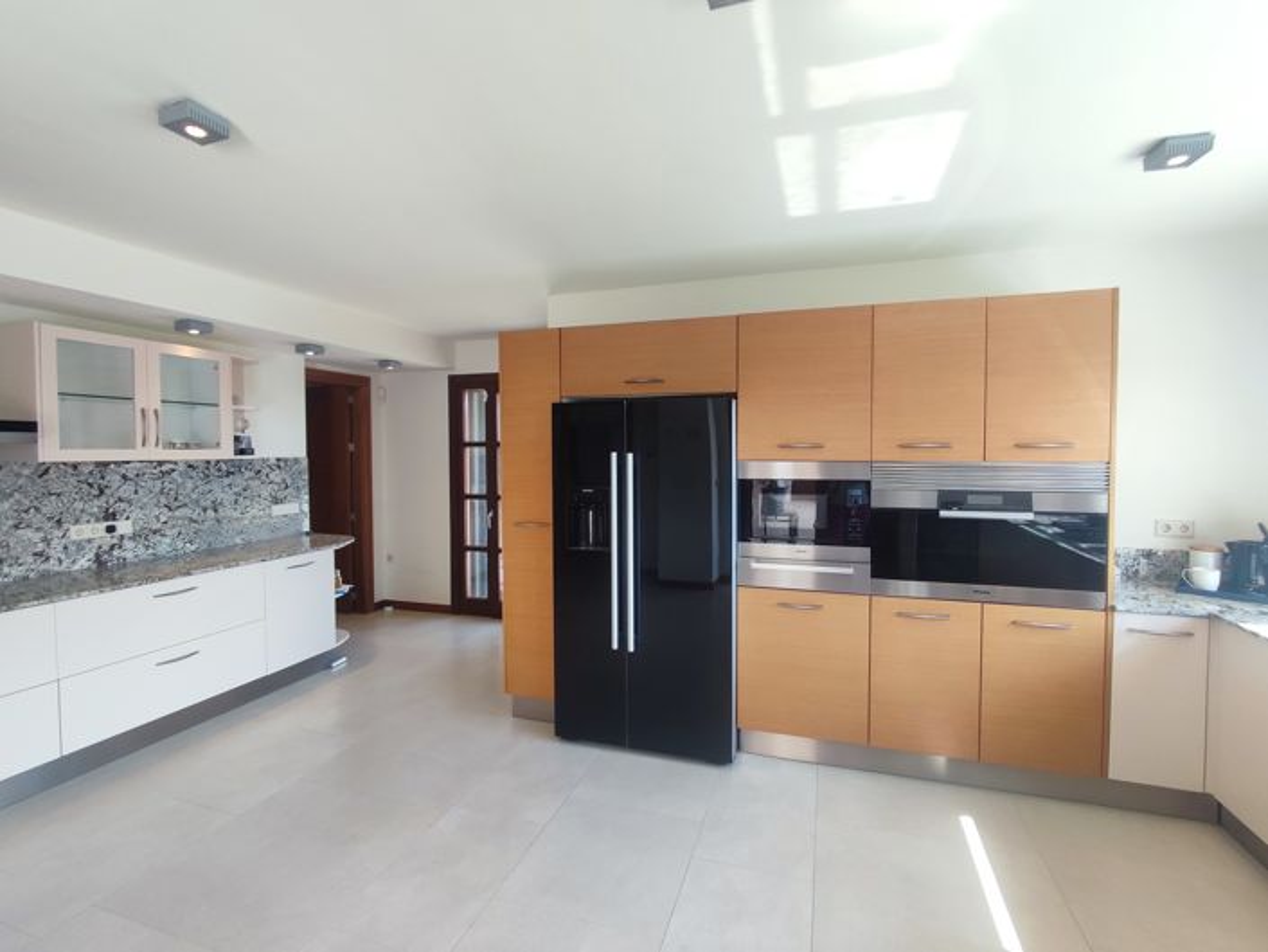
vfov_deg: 78.1
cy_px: 476
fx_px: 586
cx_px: 634
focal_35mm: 16
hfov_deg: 94.5
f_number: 2.2
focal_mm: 1.65
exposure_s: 1/120
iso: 94
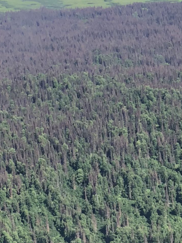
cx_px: 335
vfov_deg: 8.9
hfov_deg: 6.6
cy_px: 316
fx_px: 1535
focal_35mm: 219
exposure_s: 1/470
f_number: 2.4
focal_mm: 6
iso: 16
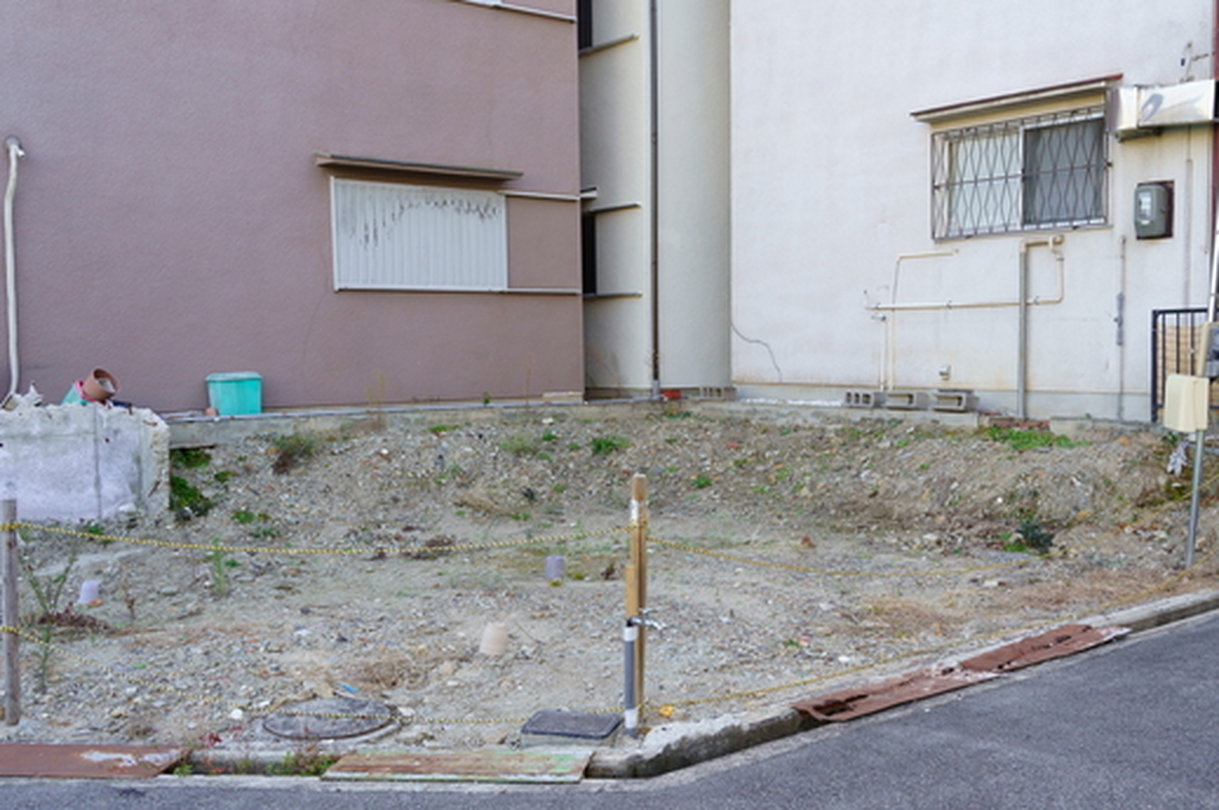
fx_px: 1252
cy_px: 439
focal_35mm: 37
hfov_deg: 51.6
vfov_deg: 35.9
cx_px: 728
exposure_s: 1/30
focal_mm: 30
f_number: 8
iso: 100
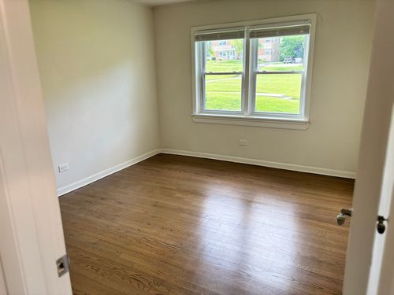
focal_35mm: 26
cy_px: 148
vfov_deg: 53.1
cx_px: 197
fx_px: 296
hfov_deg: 67.3
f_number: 1.6
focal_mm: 5.96
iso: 80
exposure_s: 1/120
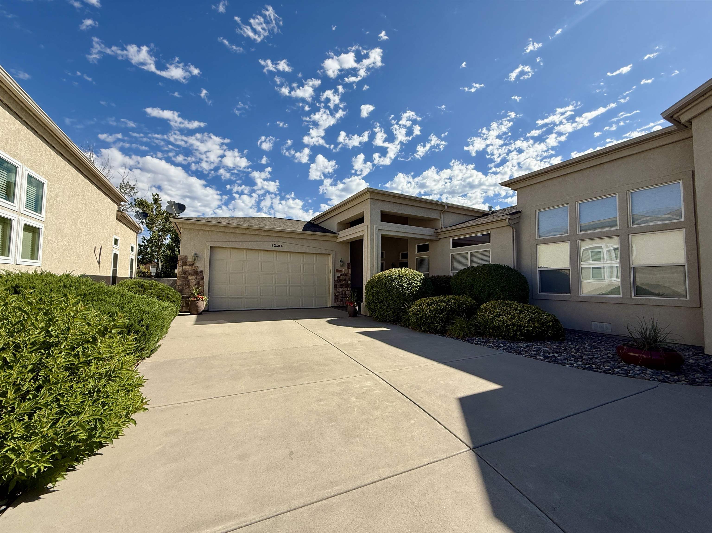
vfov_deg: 85.7
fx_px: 288
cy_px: 266
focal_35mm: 14
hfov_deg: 102.1
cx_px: 356
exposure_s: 1/2320
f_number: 2.2
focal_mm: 2.22
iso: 50
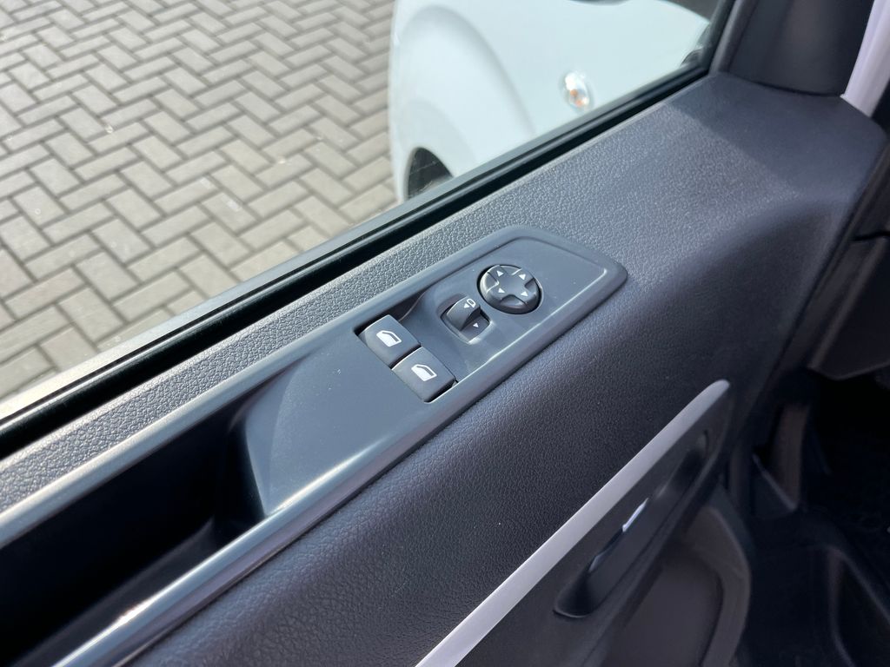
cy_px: 334
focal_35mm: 26
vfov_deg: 53.1
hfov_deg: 67.3
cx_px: 445
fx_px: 668
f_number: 1.6
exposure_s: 1/367
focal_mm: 5.1
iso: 50
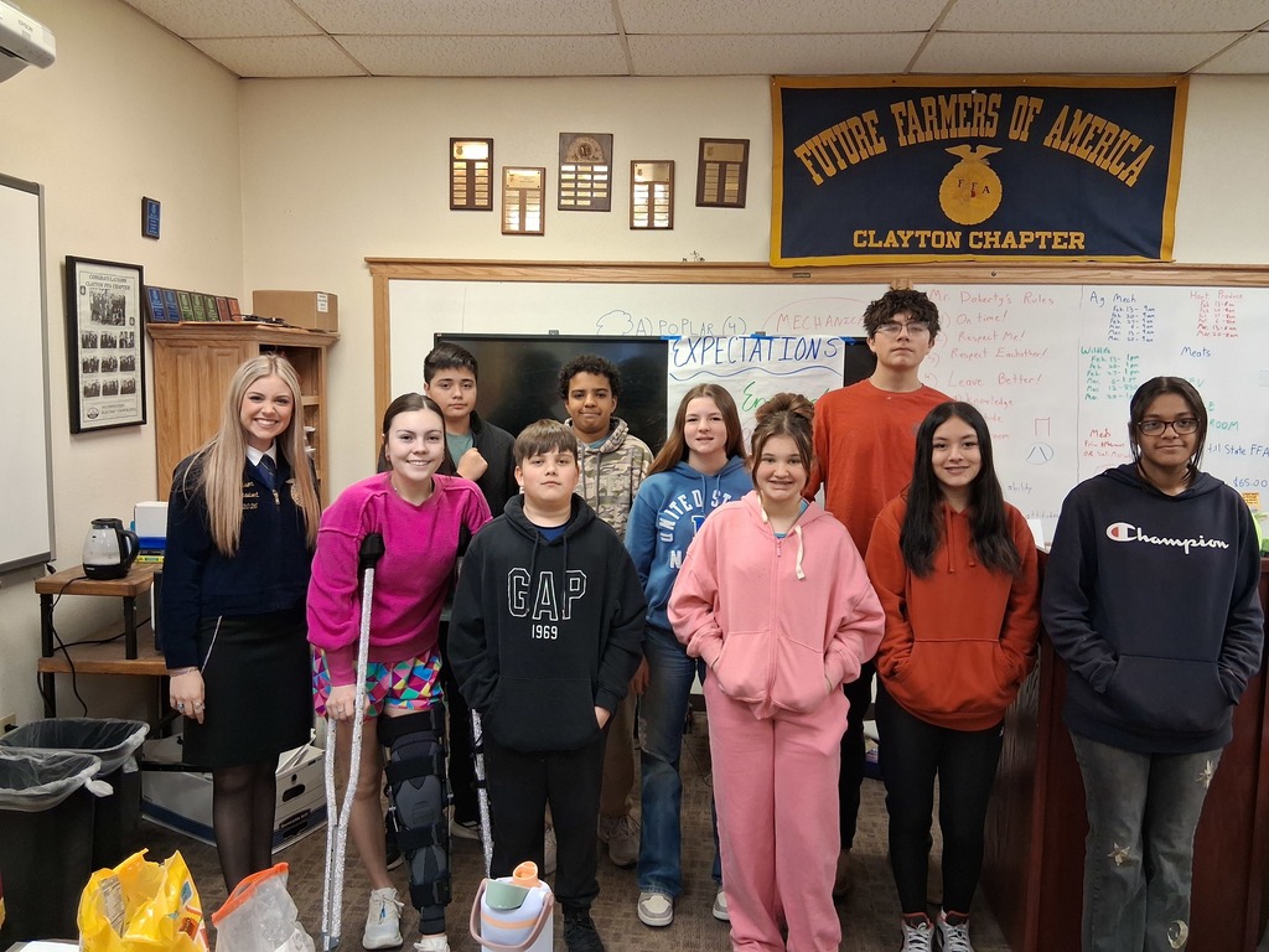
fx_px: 953
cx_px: 634
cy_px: 476
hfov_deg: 67.3
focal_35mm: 26
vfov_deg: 53.1
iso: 320
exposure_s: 1/50
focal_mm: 3.98
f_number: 1.8
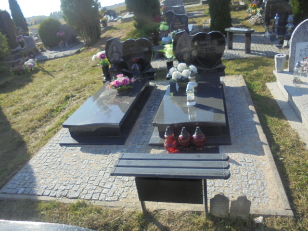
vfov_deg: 53.1
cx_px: 154
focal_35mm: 26
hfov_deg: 67.3
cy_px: 116
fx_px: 231
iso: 100
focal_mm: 4.6
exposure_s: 1/500
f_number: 3.5
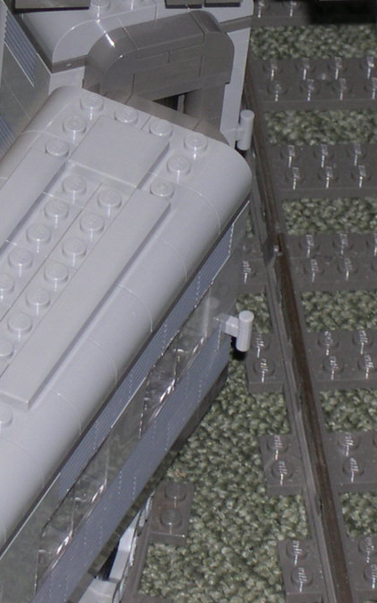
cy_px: 105
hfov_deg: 4.6
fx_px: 4683
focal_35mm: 285
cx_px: 293
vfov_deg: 7.4
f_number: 4.9
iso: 100
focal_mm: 24
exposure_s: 1/60
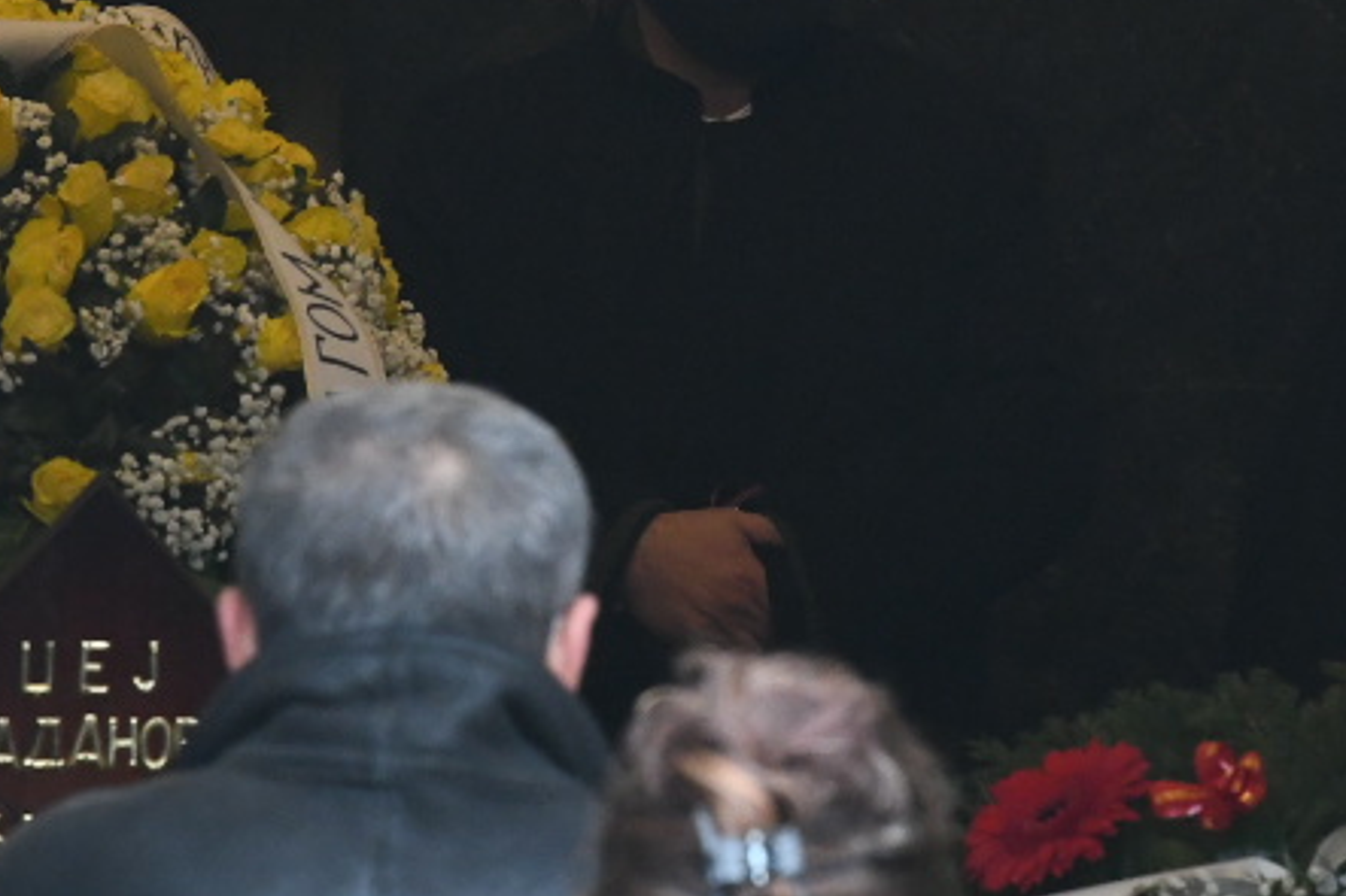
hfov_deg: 2.8
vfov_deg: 1.9
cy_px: 185
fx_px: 27320
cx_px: 1006
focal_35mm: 731
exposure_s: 1/80
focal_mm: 200
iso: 3200
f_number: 7.1
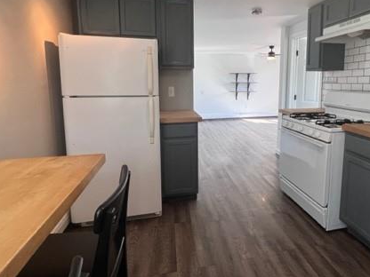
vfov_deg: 65.2
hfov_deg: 80.9
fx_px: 214
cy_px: 108
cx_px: 219
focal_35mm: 20
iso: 80
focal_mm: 1.57
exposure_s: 1/120
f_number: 1.8
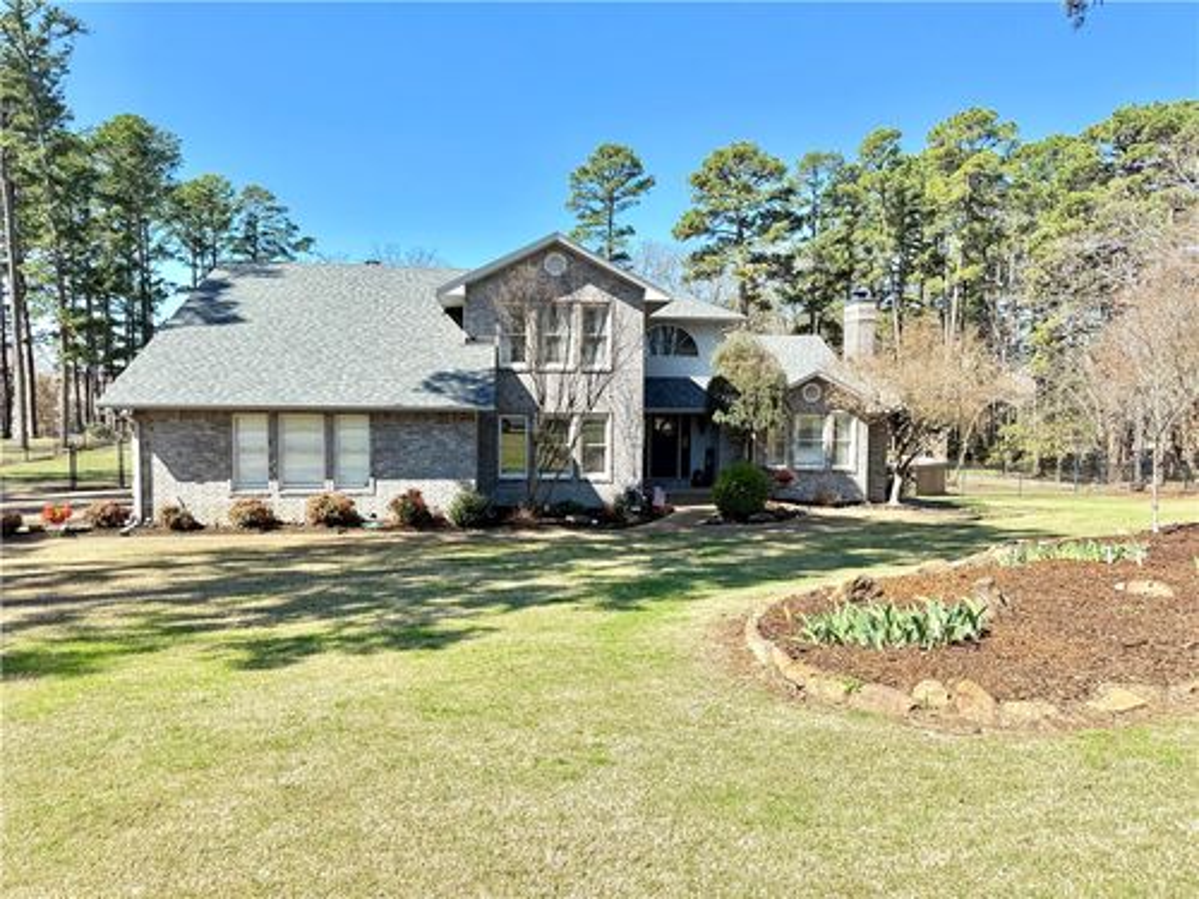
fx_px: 831
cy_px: 450
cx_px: 600
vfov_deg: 56.8
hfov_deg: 71.6
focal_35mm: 24
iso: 100
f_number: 1.78
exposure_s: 1/1522
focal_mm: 6.76
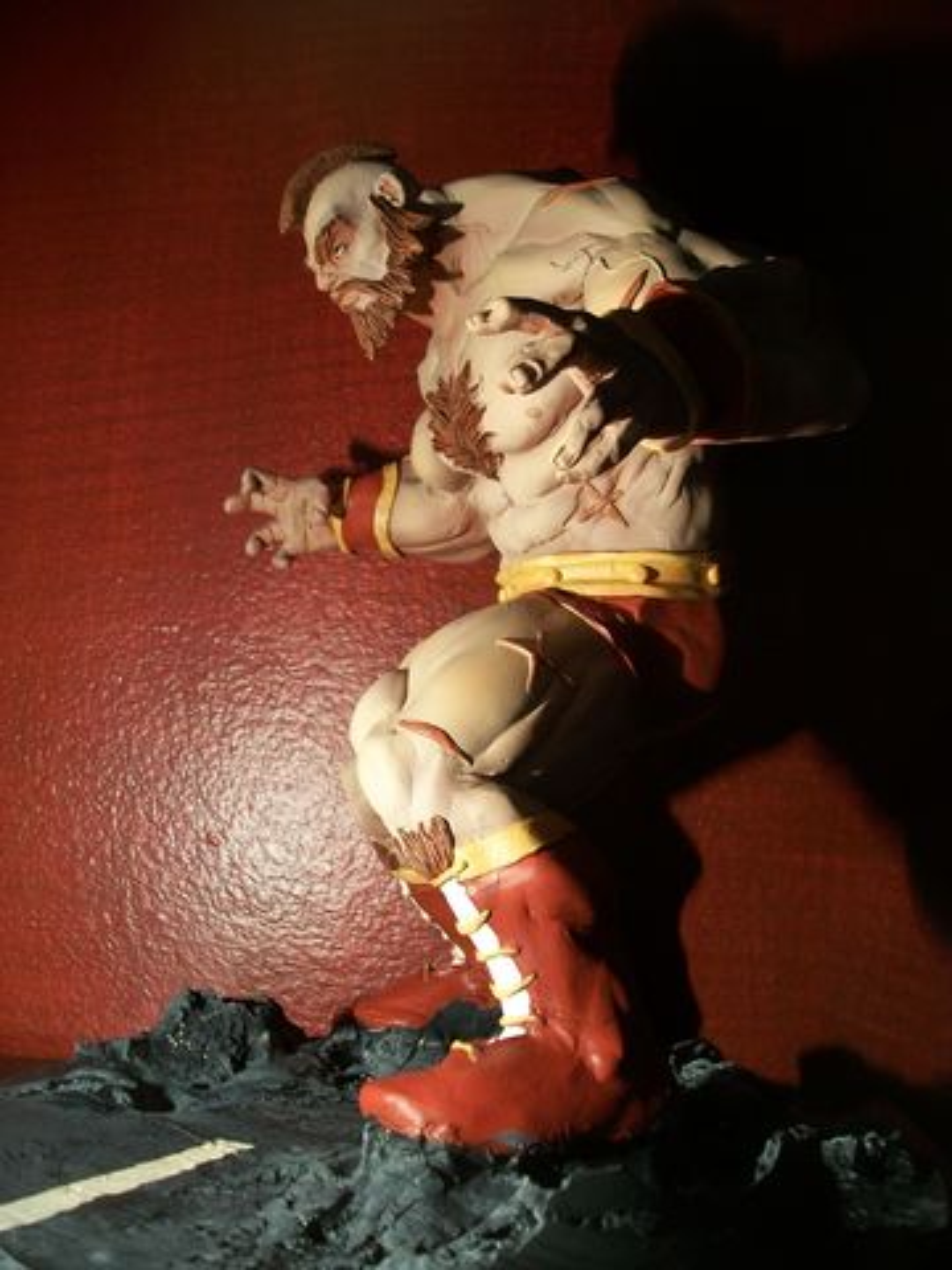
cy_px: 635
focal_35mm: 32
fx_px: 1173
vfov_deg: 56.8
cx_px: 476
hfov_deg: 44.2
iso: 96
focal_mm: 5.7
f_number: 2.9
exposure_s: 1/30
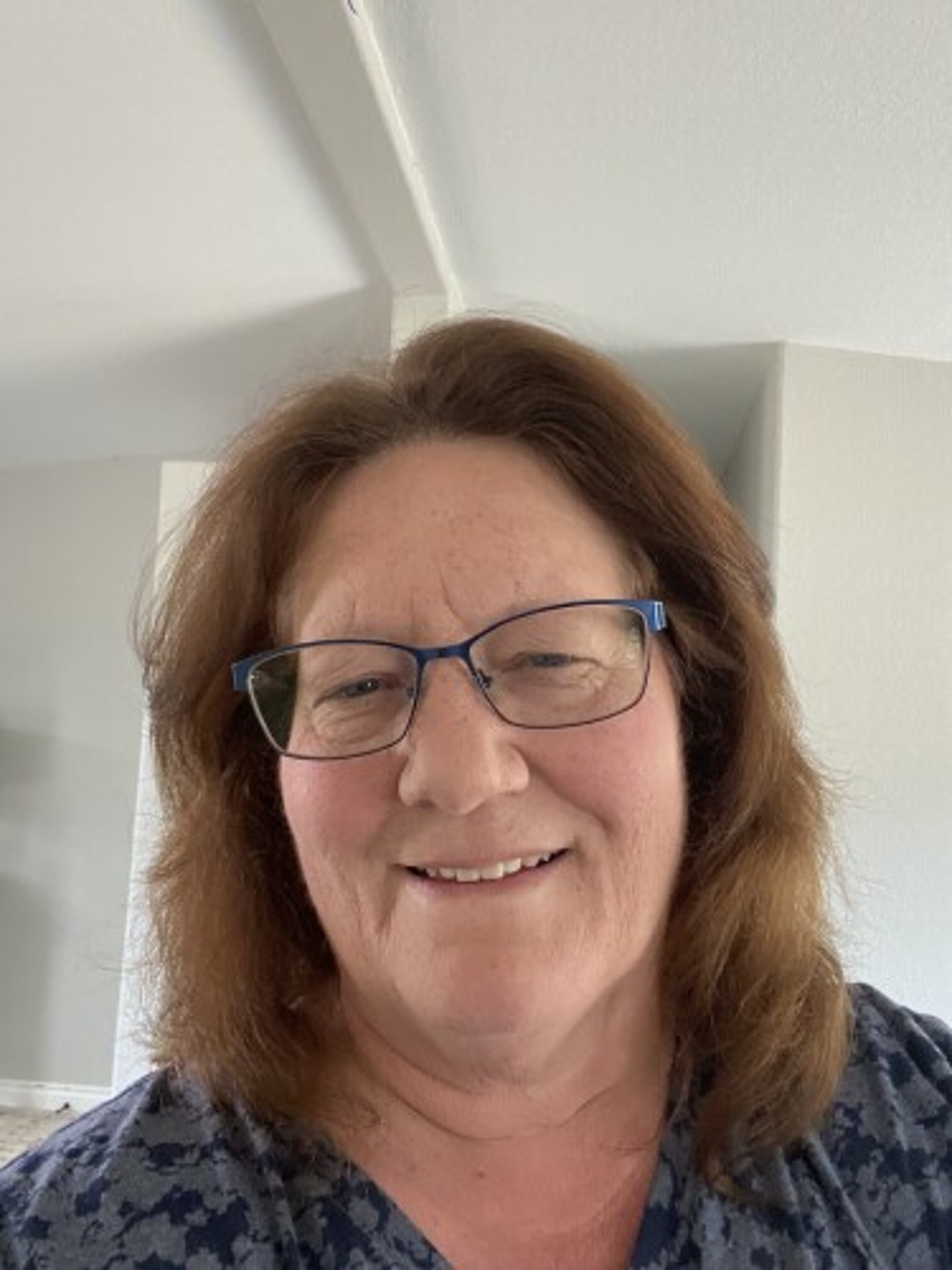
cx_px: 476
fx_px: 1100
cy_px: 635
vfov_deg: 60.0
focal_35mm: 30
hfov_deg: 46.8
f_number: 2.2
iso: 400
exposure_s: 1/58
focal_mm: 2.71
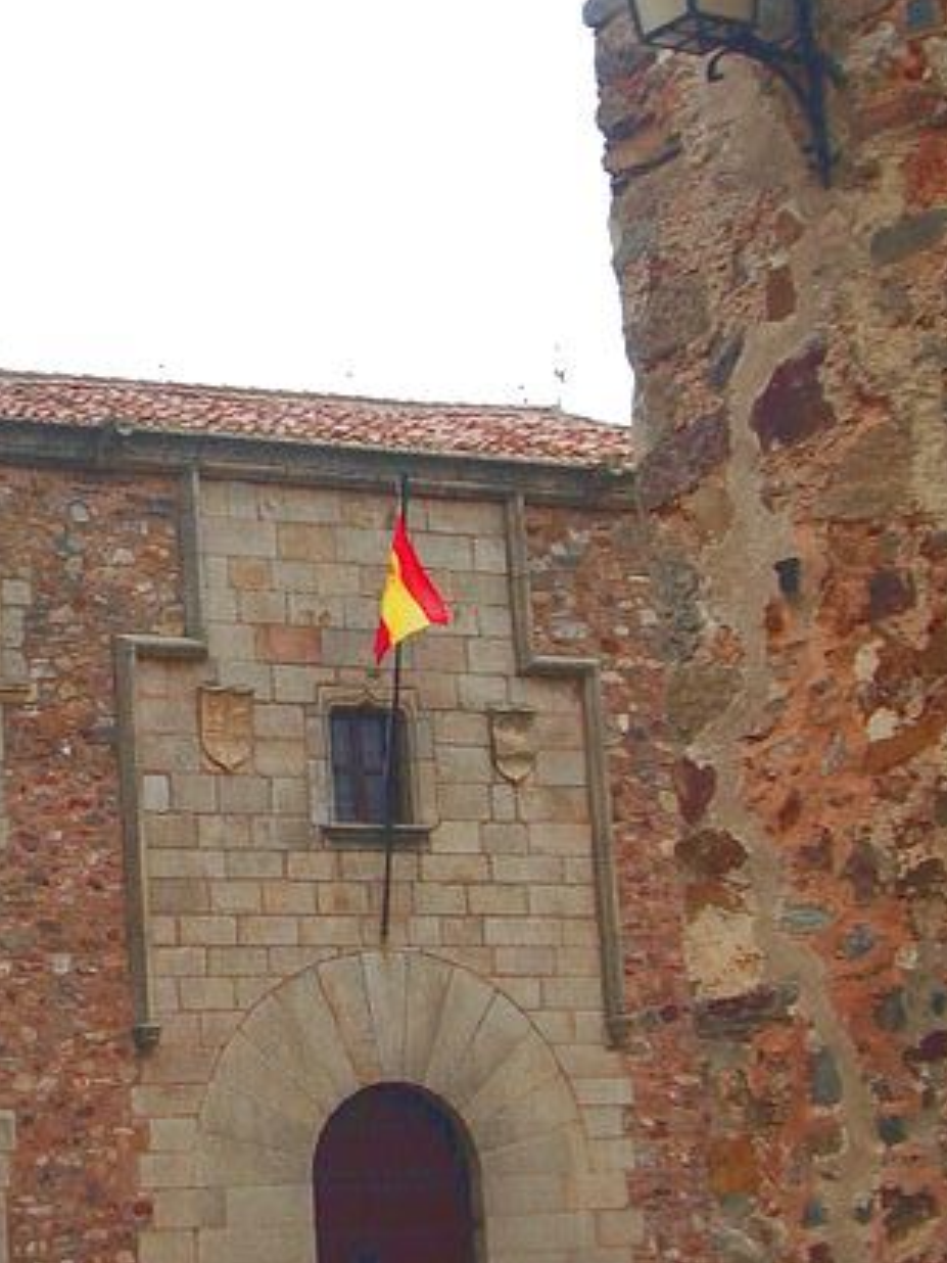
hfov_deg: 16.7
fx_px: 3173
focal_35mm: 87
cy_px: 628
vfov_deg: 22.5
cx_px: 86
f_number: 4.3
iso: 50
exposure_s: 1/200
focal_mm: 5.8
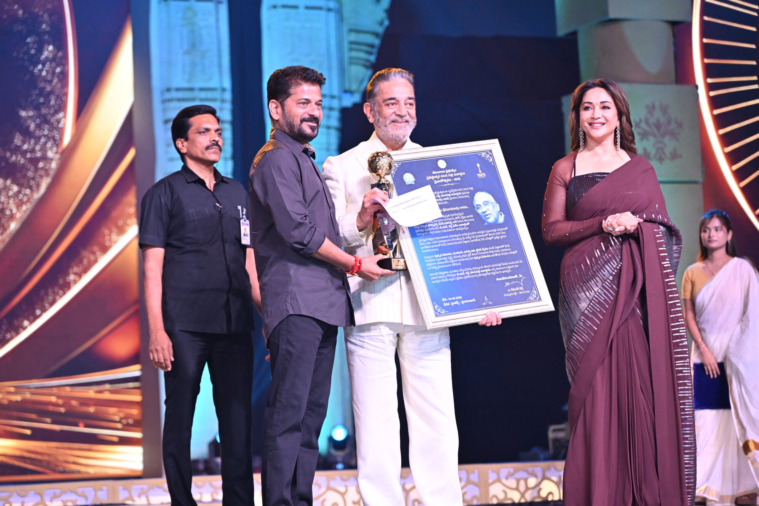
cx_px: 380
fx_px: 2530
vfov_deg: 11.4
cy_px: 253
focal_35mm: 120
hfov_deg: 17.1
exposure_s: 1/320
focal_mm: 120
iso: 2500
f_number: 4
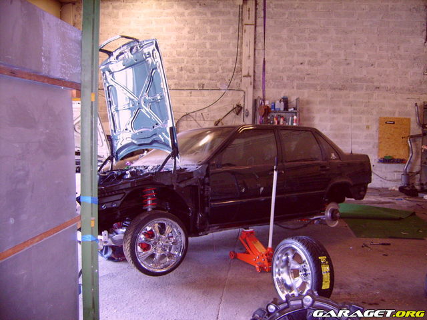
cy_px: 160
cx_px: 214
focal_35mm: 35
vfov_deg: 40.7
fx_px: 432
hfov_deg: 52.6
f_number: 2.8
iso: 282
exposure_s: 1/30
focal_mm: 5.95
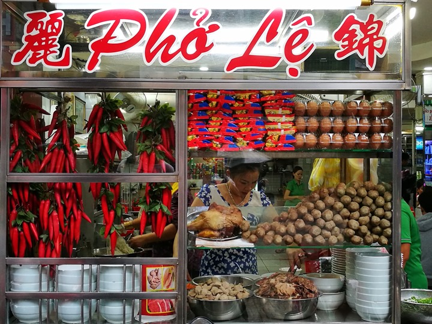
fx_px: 549
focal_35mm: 44
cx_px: 216
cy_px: 162
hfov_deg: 42.9
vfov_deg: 32.9
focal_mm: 4.5
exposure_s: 1/50
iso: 200
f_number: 2.2
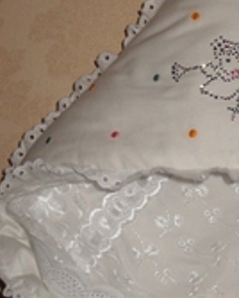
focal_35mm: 92
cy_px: 280
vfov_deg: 20.3
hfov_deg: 16.2
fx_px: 812
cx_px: 275
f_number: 8.9
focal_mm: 6.2
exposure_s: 1/45
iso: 100
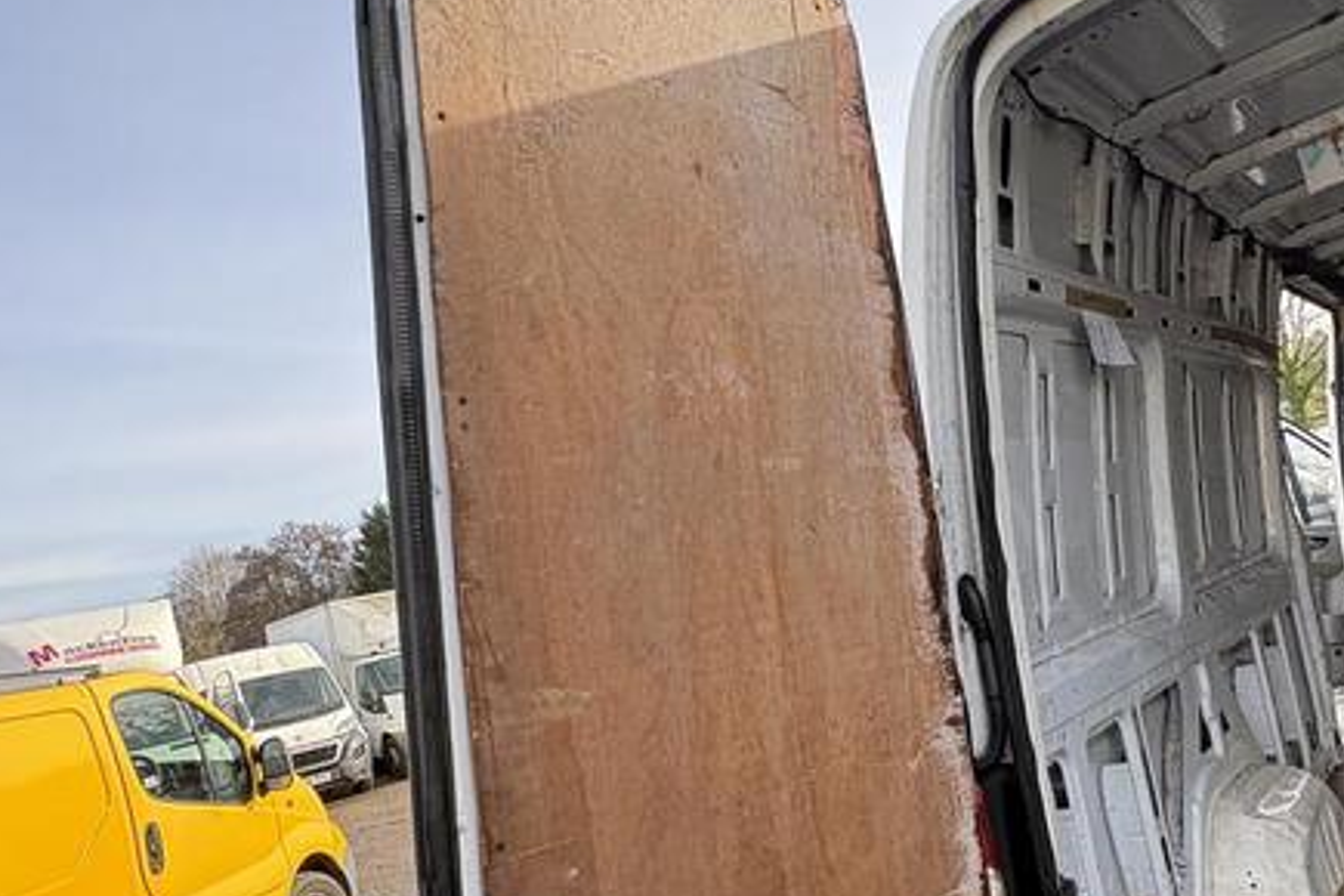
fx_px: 1120
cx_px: 816
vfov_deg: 43.4
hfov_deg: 61.3
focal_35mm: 30
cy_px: 544
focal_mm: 2.22
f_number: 2.2
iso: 50
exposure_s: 1/215
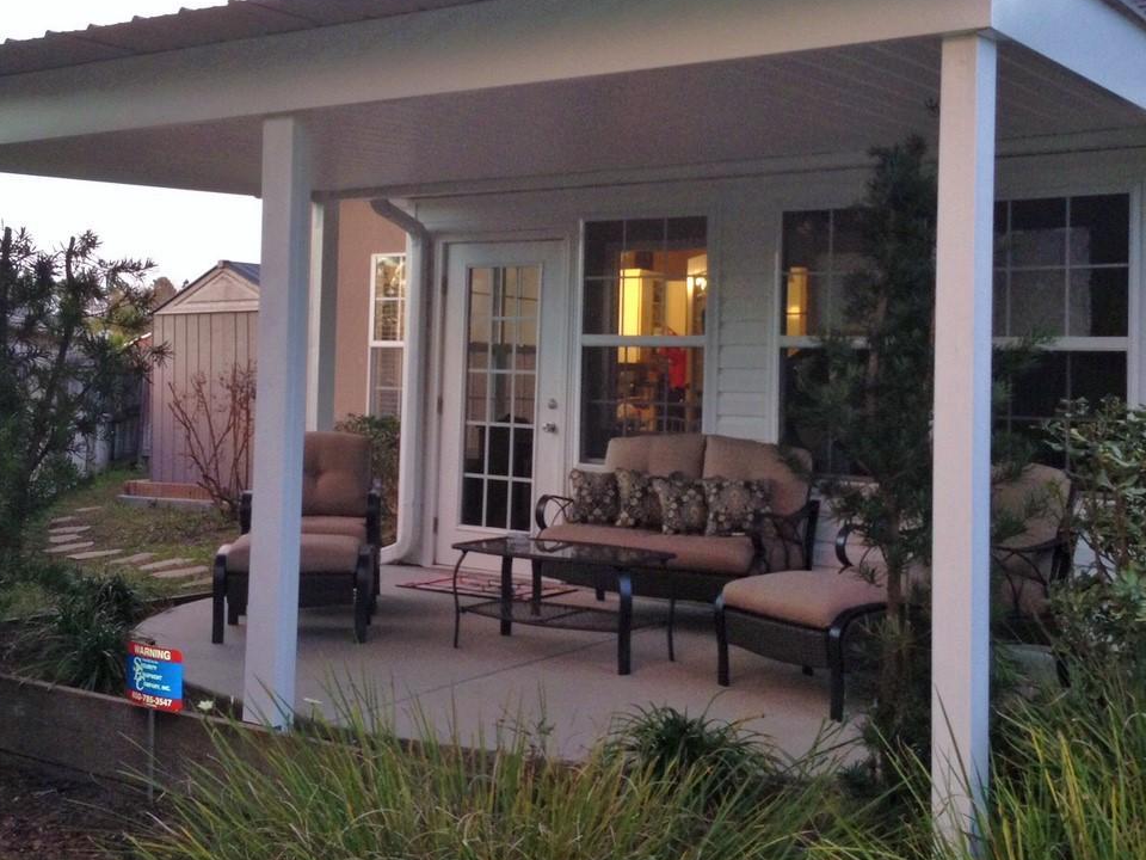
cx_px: 535
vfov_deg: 32.8
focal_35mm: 44
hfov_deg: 42.9
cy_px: 336
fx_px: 1457
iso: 200
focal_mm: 4.13
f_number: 2.4
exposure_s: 1/20
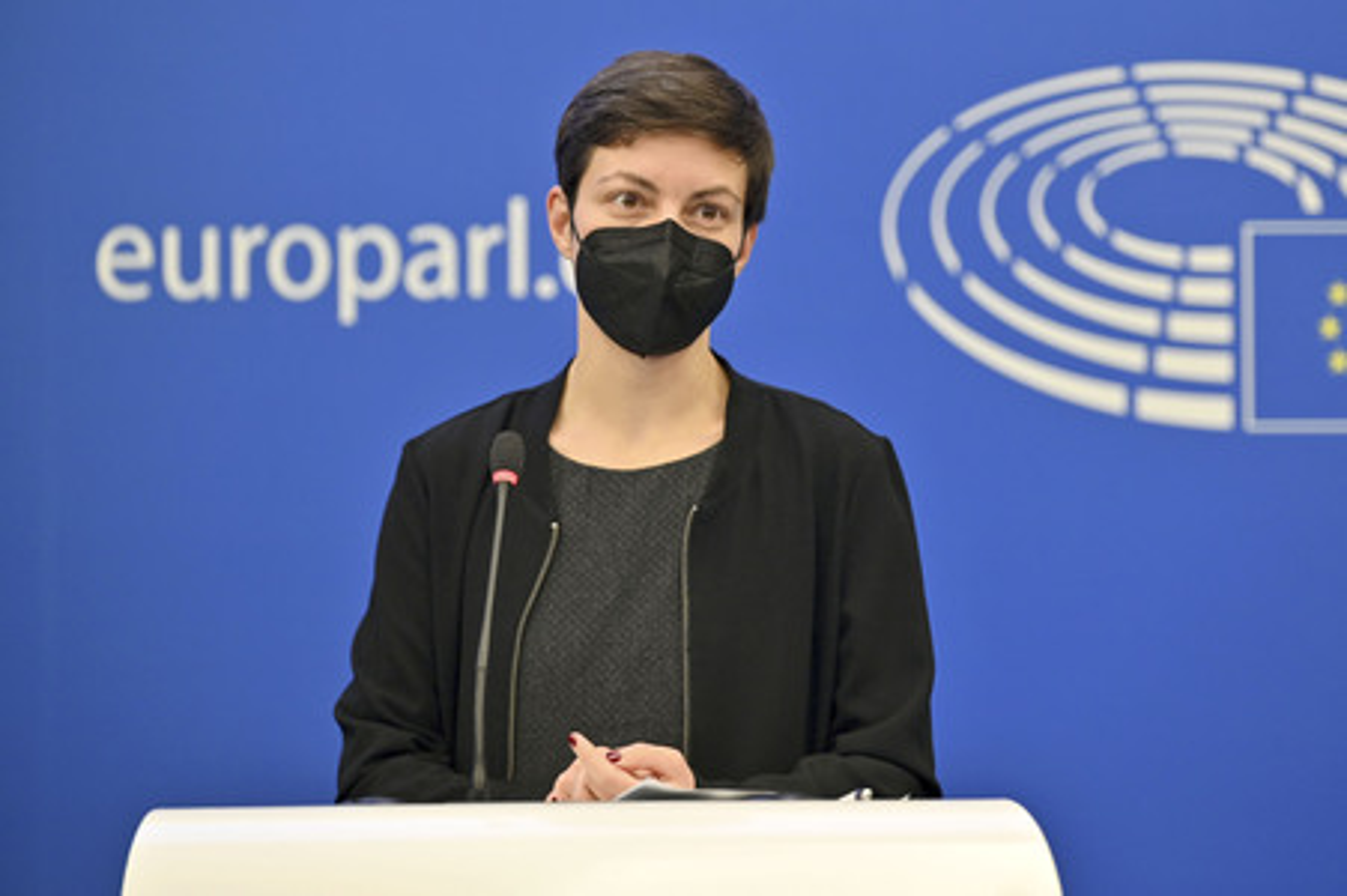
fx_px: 5047
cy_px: 448
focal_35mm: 135
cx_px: 674
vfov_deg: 10.1
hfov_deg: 15.2
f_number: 2.8
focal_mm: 135
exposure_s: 1/160
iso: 640
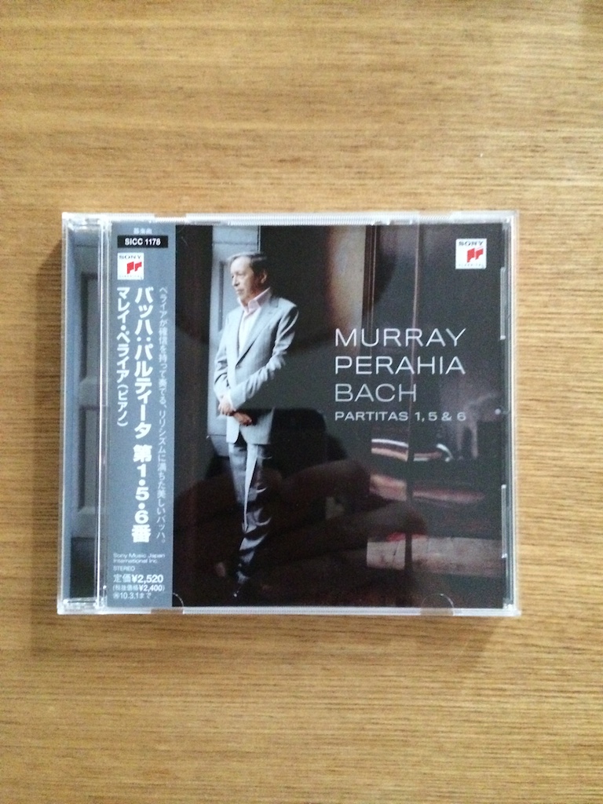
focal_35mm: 30
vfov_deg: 60.0
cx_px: 302
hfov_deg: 46.8
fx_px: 697
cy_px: 402
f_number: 2.2
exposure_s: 1/15
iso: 800
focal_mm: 4.12
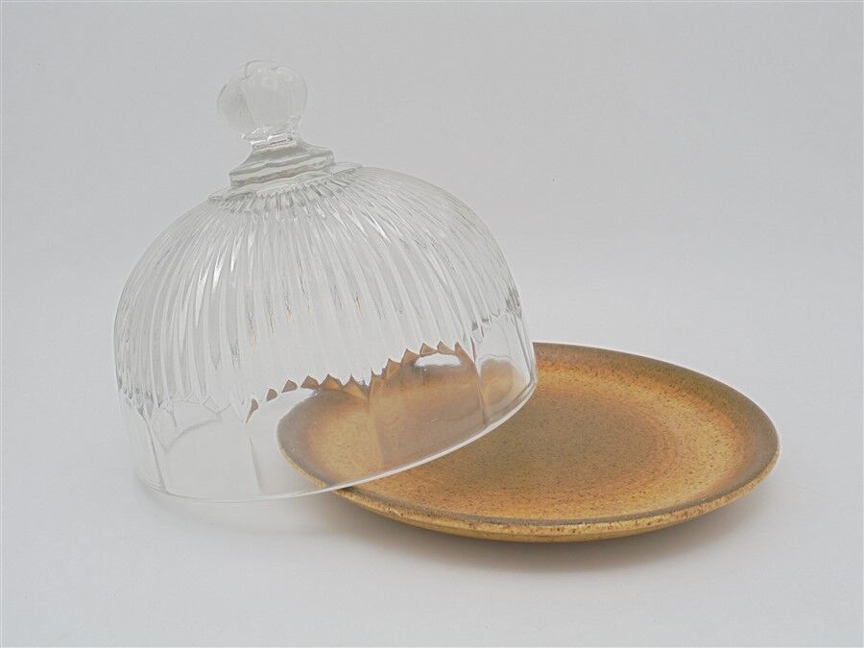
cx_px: 432
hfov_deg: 49.0
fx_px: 948
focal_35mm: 38
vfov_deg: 37.7
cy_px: 324
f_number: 4.2
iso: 100
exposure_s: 1/160
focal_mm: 6.9
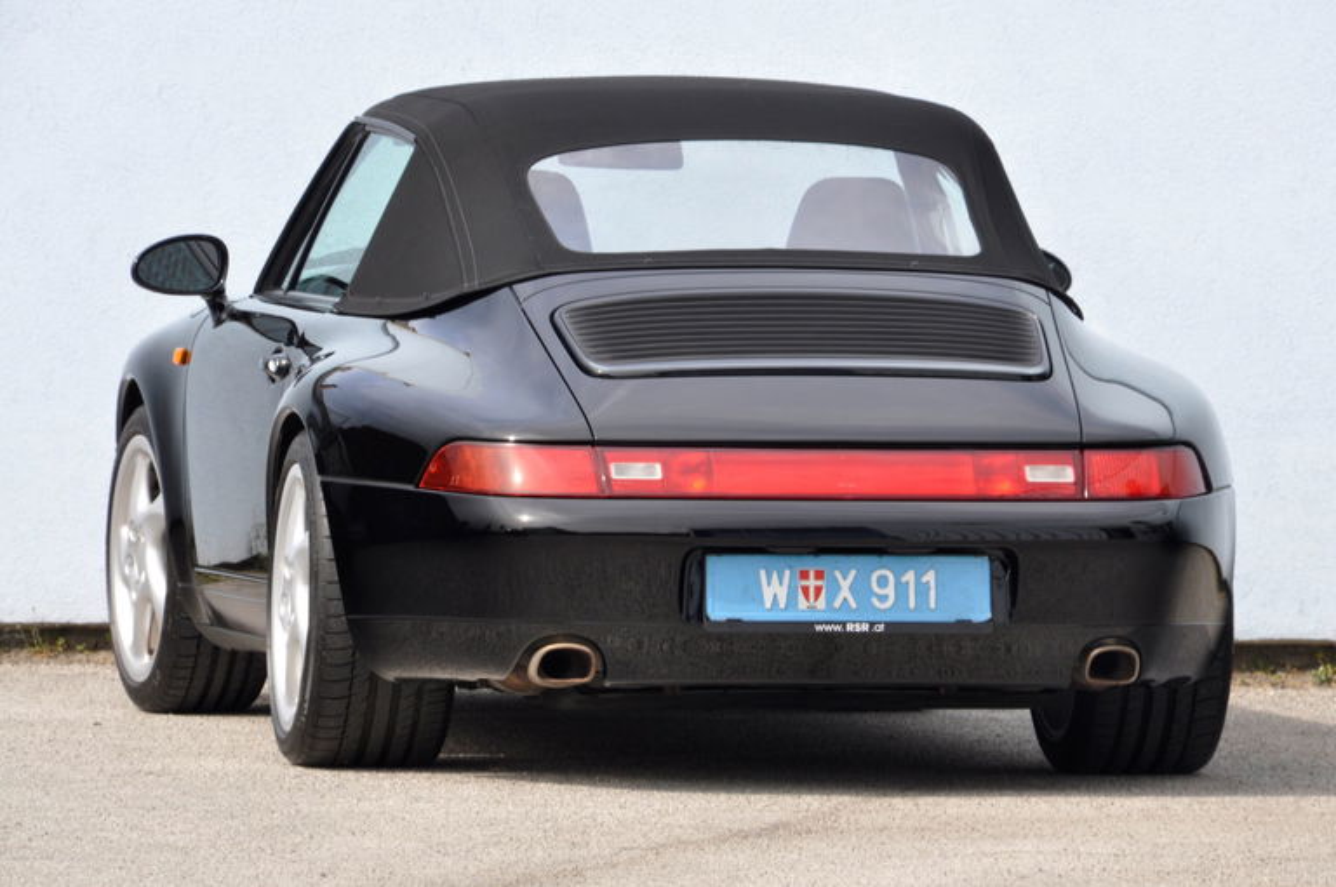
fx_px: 13343
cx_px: 668
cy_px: 444
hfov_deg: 5.7
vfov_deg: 3.8
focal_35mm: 360
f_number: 18
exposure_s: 1/40
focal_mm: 240
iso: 500
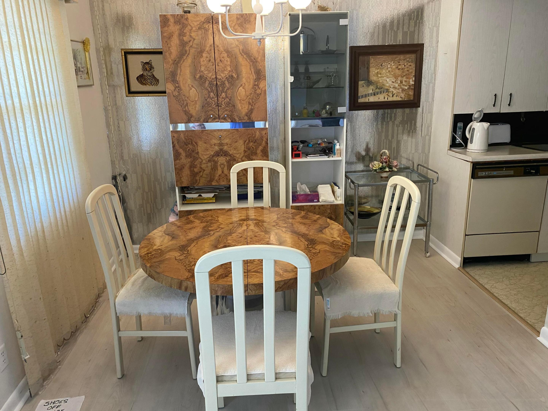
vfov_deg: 53.1
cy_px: 206
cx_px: 274
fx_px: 412
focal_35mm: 26
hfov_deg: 67.3
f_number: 1.8
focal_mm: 4.25
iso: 125
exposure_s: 1/60
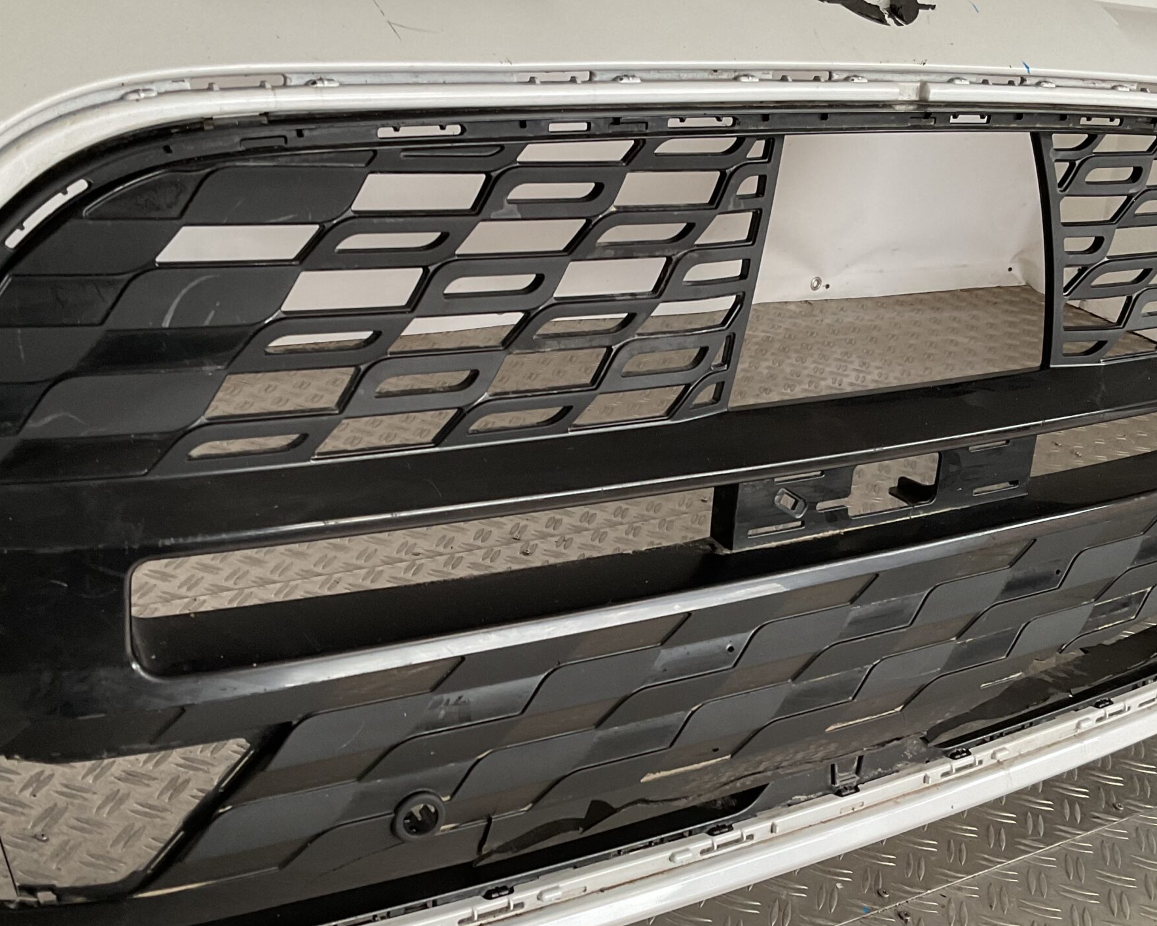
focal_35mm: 41
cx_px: 599
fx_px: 1404
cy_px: 525
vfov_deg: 36.4
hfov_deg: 44.8
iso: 80
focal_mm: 3
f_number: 1.8
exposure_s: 1/60
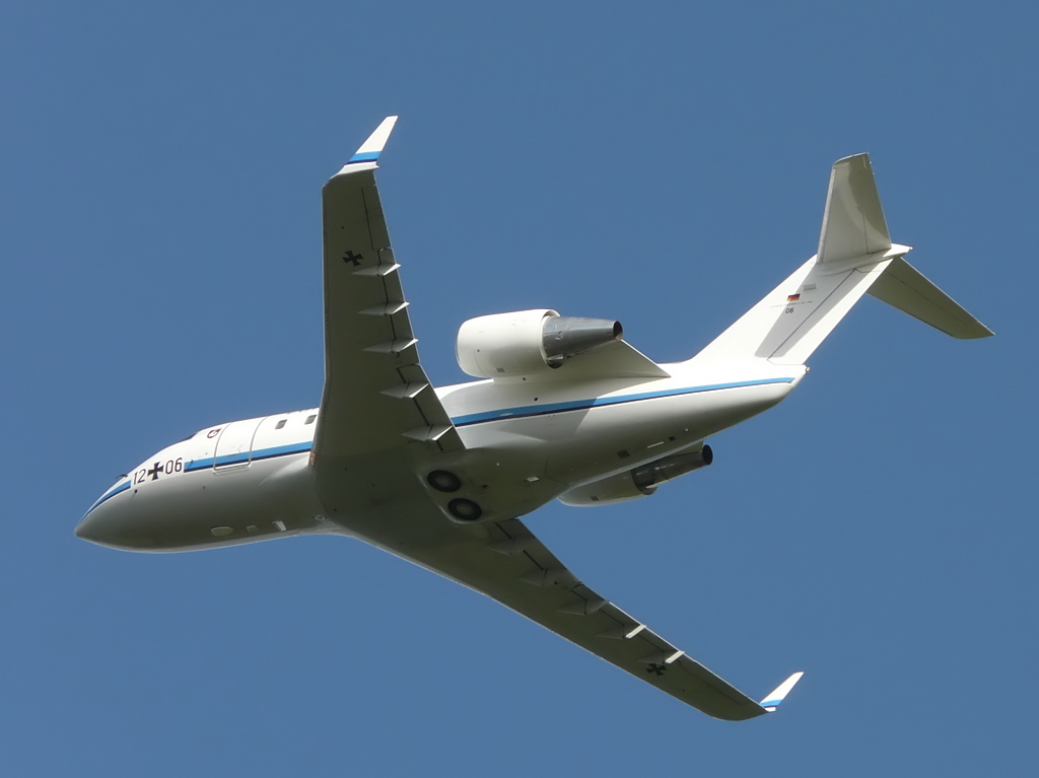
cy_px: 389
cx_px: 520
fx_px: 11400
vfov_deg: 3.9
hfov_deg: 5.2
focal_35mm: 380
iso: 100
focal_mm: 62.4
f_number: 5.6
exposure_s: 1/400
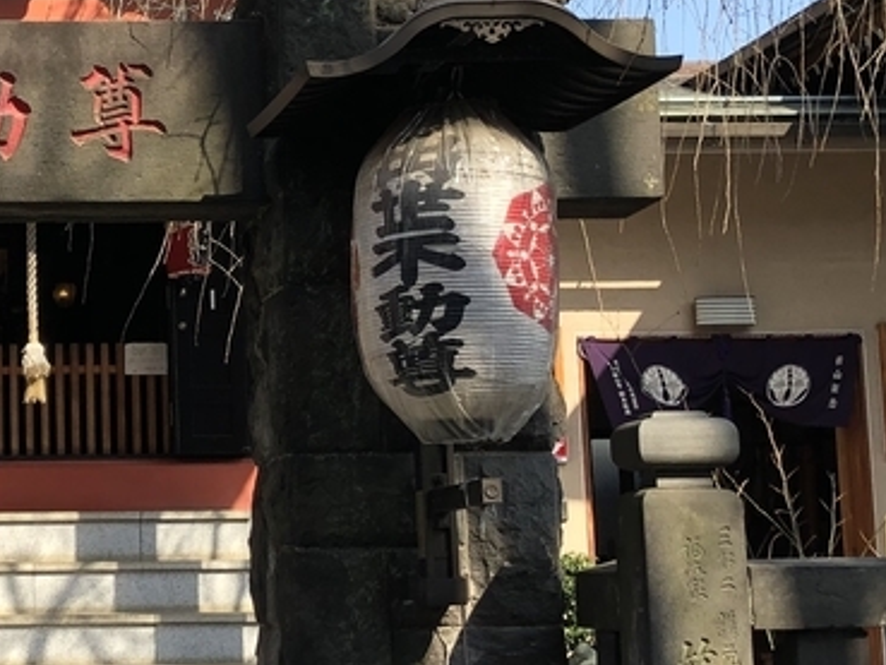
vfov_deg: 16.2
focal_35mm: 91
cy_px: 238
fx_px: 2330
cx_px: 12
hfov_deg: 20.9
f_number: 1.8
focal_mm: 3.99
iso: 20
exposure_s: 1/883
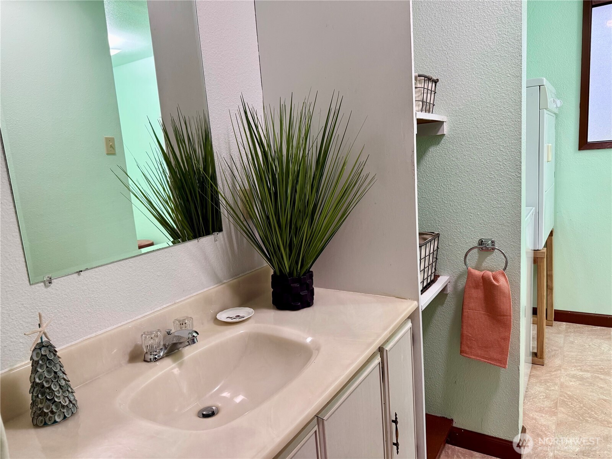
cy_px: 230
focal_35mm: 24
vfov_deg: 56.8
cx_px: 306
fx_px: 424
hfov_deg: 71.6
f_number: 1.78
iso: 250
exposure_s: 1/60
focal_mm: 6.76
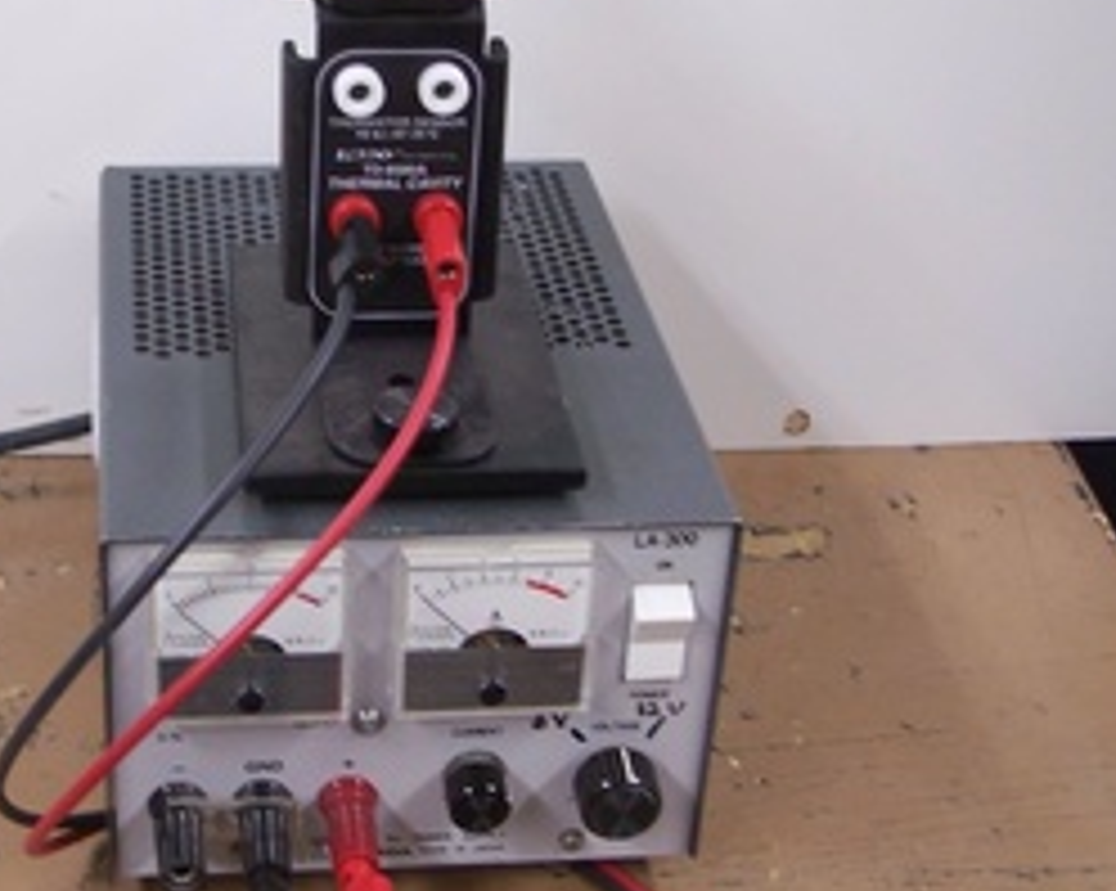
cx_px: 292
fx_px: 2310
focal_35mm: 70
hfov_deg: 26.8
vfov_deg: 21.8
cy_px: 450
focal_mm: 7.8
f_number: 2.8
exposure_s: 1/20
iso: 200
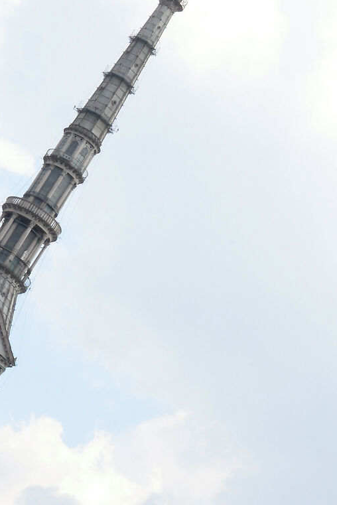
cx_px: -33
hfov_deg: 6.7
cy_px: 287
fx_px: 2876
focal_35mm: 205
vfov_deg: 10.0
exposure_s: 1/100
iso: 640
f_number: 20
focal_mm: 65
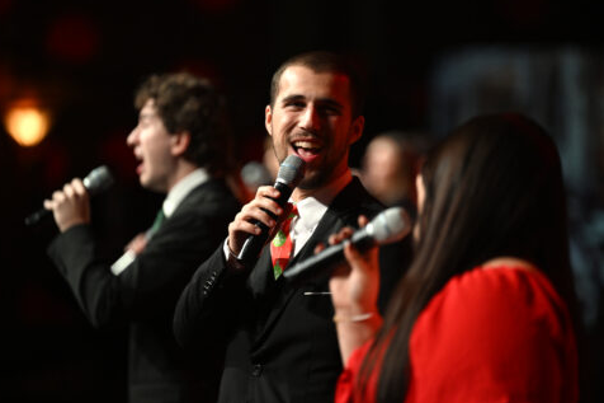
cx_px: 308
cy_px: 205
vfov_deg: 6.5
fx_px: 3522
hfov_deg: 9.8
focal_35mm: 210
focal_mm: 200
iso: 640
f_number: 2.8
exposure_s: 1/160
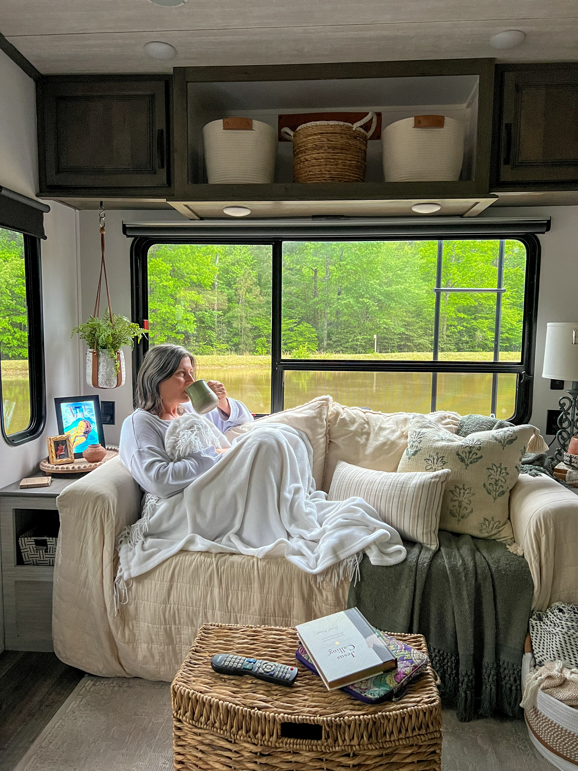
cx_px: 289
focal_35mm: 26
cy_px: 386
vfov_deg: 67.3
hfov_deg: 53.1
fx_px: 579
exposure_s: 1/45
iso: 500
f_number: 1.5
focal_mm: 5.7
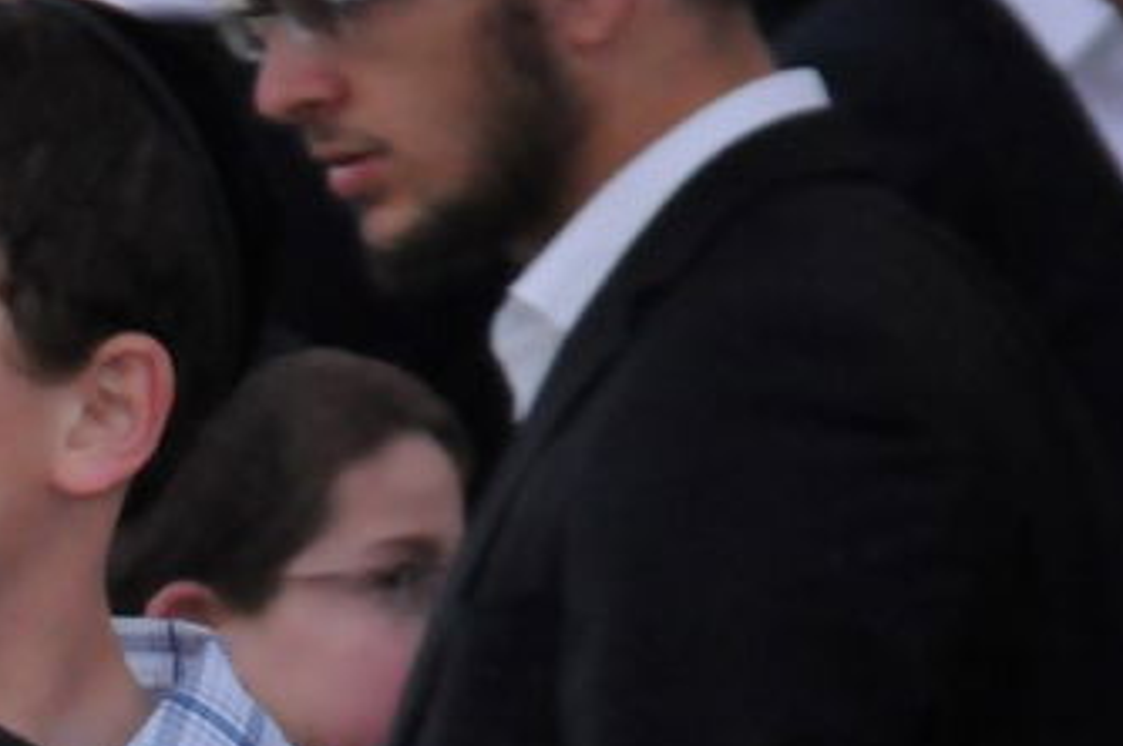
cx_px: -1019
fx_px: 12154
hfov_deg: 5.2
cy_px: 1040
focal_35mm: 390
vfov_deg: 3.5
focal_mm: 62
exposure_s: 1/125
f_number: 4.2
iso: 2000
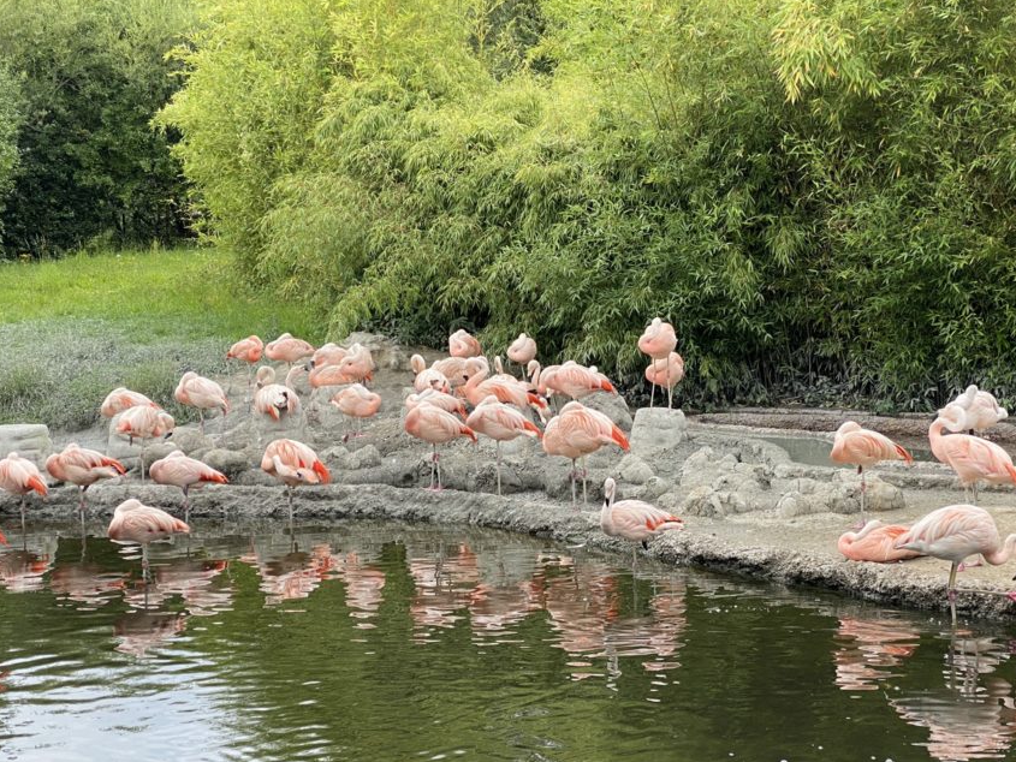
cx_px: 574
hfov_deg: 30.7
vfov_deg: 23.3
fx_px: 1849
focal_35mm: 63
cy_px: 457
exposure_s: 1/470
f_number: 2
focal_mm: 6
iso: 20
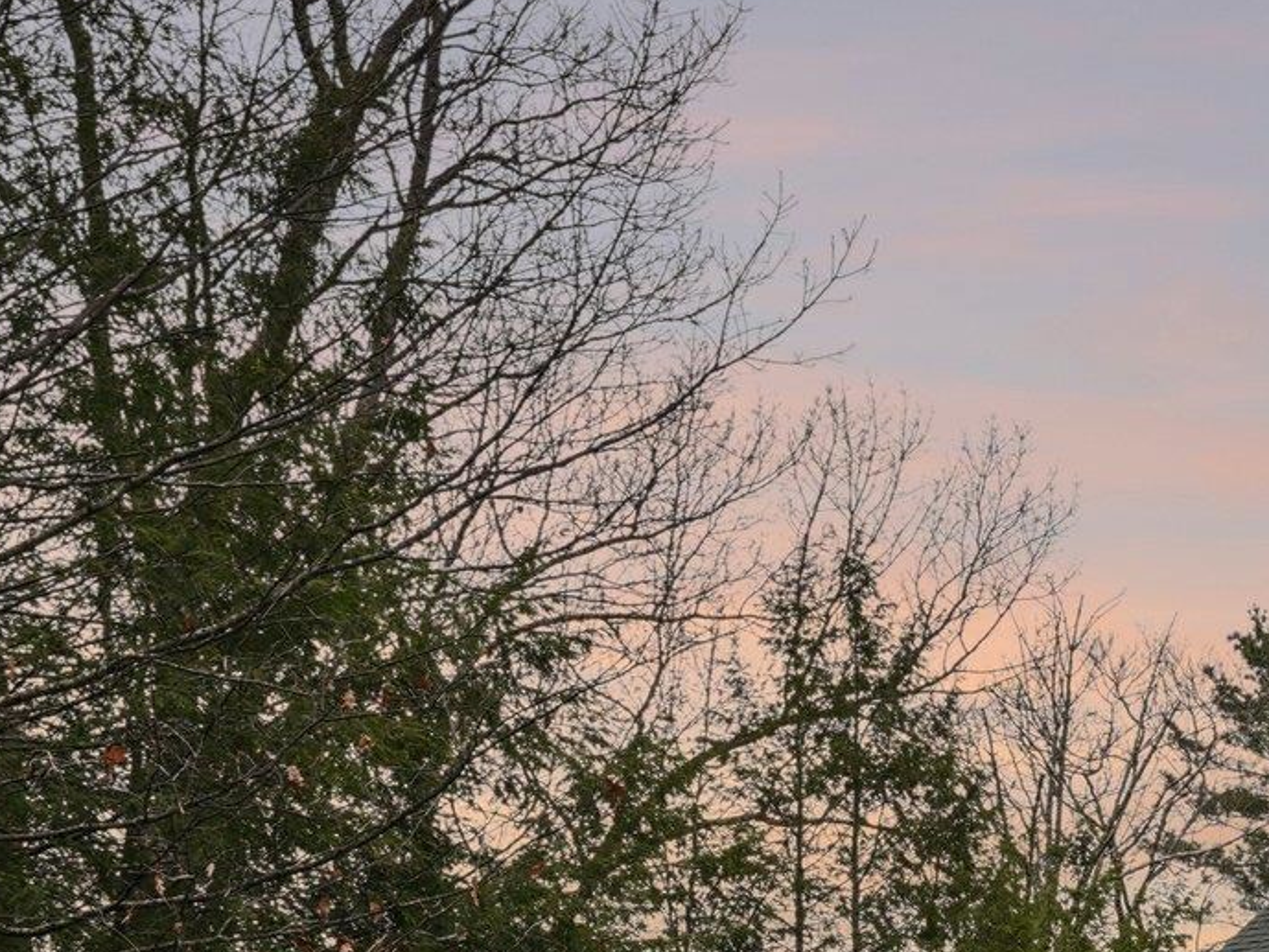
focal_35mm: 80
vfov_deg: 17.7
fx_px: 2933
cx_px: 1392
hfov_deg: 23.0
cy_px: 1071
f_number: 8
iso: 100
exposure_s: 1/50
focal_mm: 28
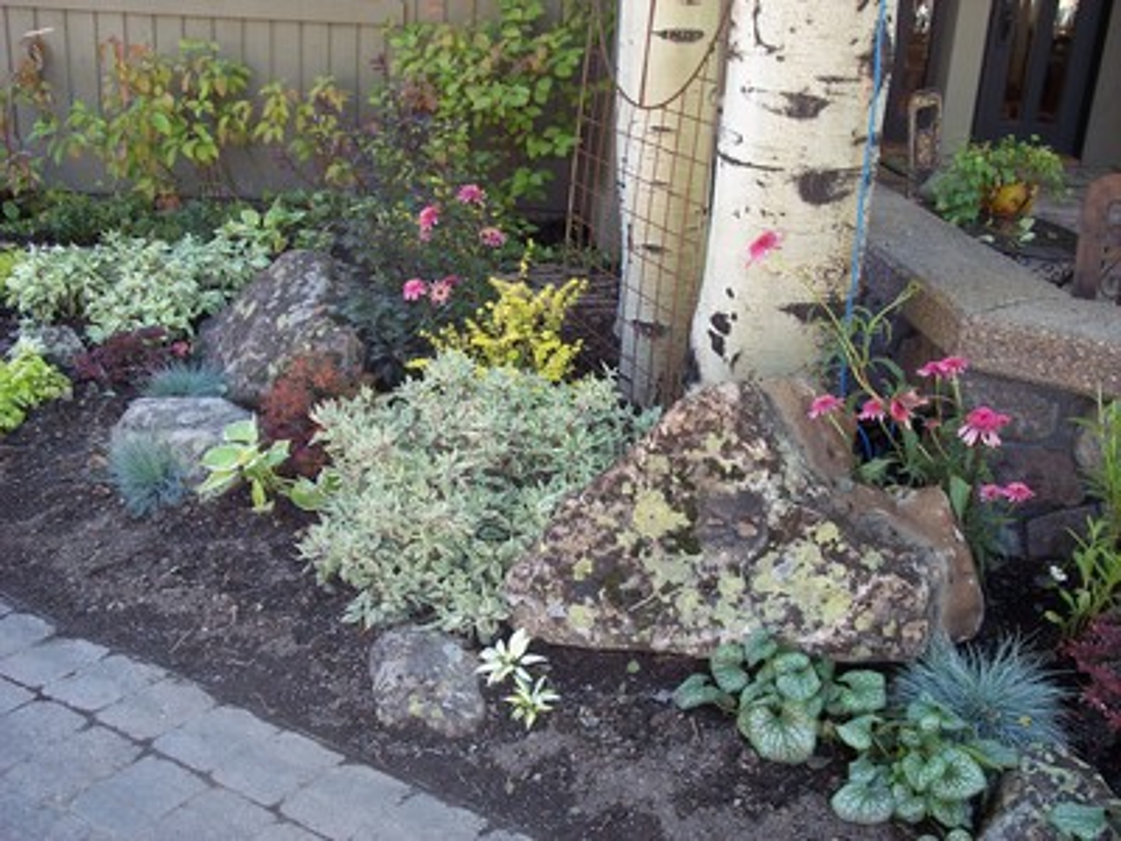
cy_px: 420
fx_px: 1263
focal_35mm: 39
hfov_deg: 47.9
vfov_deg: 36.8
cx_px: 560
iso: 100
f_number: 3.4
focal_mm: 8
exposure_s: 1/45
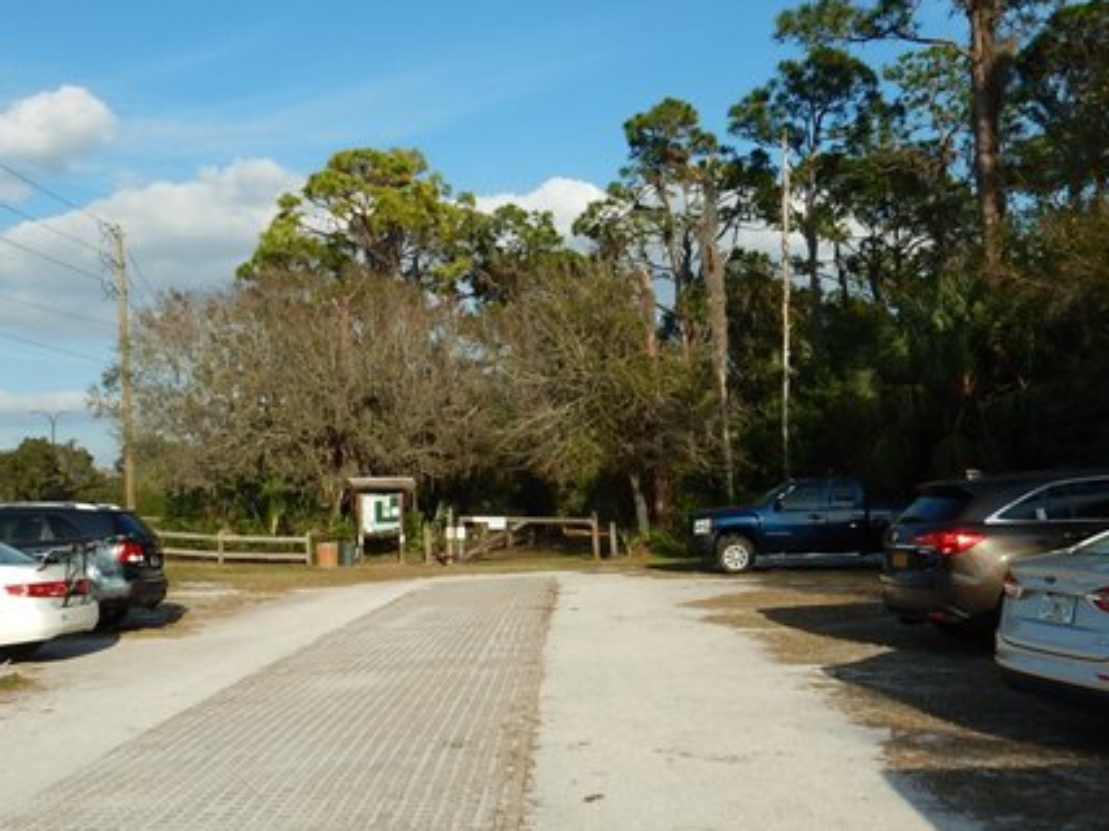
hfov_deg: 65.3
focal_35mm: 27
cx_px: 517
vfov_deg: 51.2
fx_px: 865
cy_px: 457
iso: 125
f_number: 4.1
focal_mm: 4.3
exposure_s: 1/1000
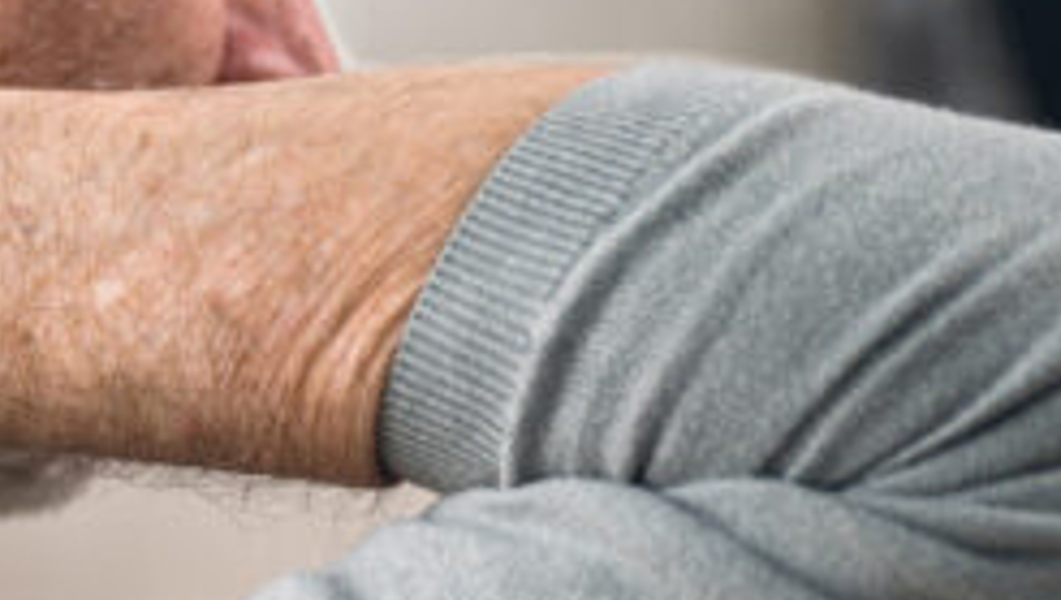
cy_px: 132
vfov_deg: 5.5
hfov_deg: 9.5
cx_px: -349
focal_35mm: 222
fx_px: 6252
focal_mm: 51
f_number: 2.8
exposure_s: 1/200
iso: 500
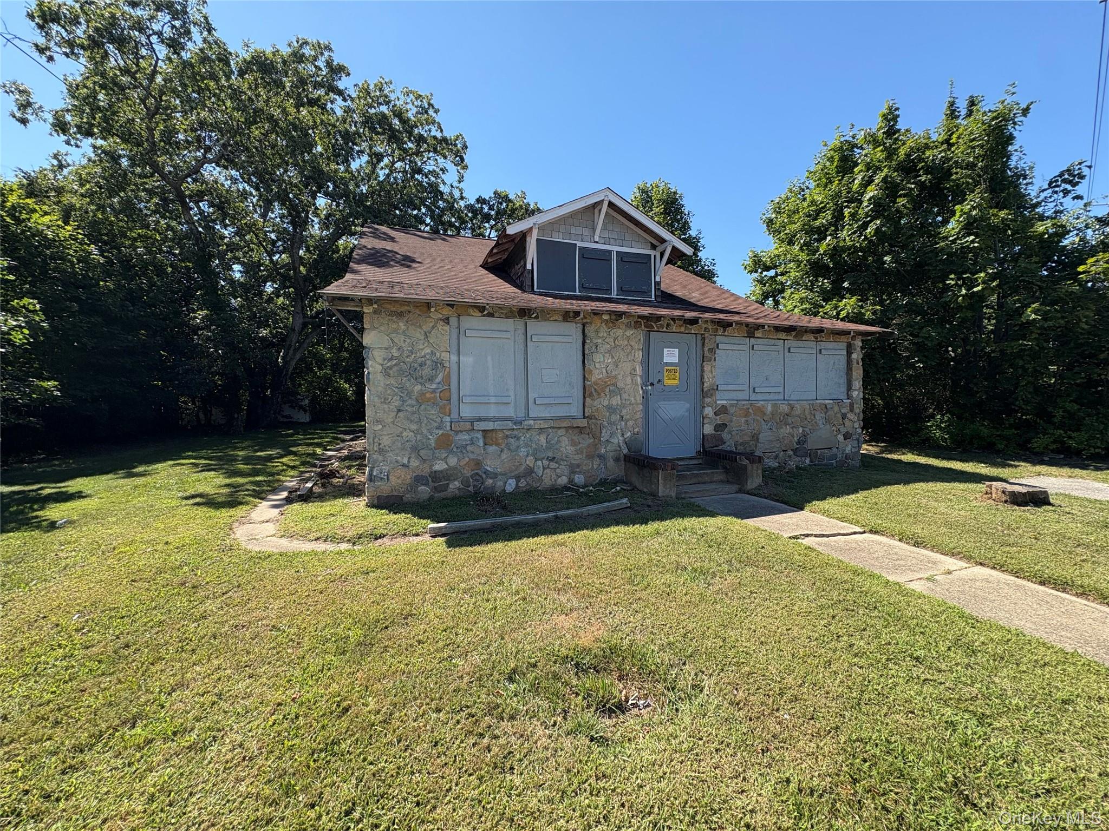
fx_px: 449
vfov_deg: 85.7
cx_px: 554
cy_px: 416
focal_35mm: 14
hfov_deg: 102.1
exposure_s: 1/522
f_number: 2.2
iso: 40
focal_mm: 2.22
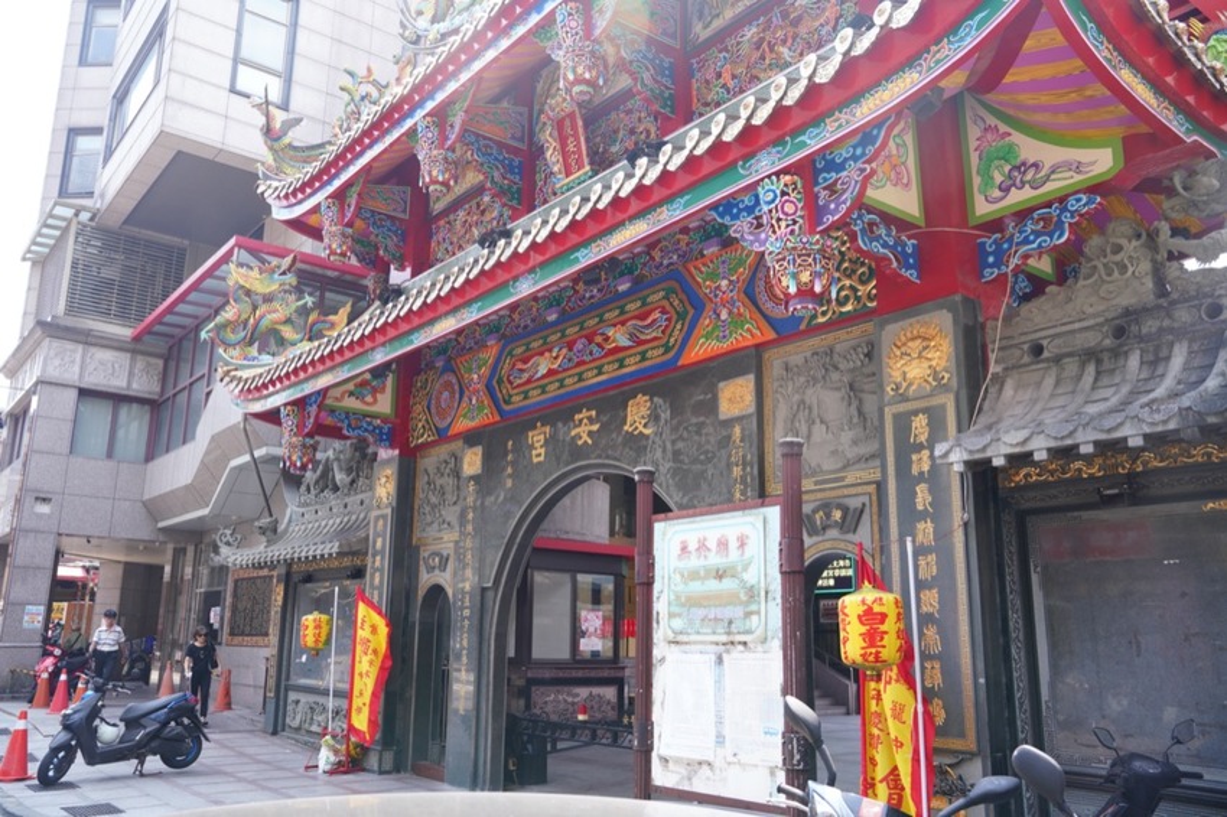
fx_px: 988
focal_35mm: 29
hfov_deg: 63.7
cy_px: 408
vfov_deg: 44.9
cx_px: 614
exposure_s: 1/125
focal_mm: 29
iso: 400
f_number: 5.6
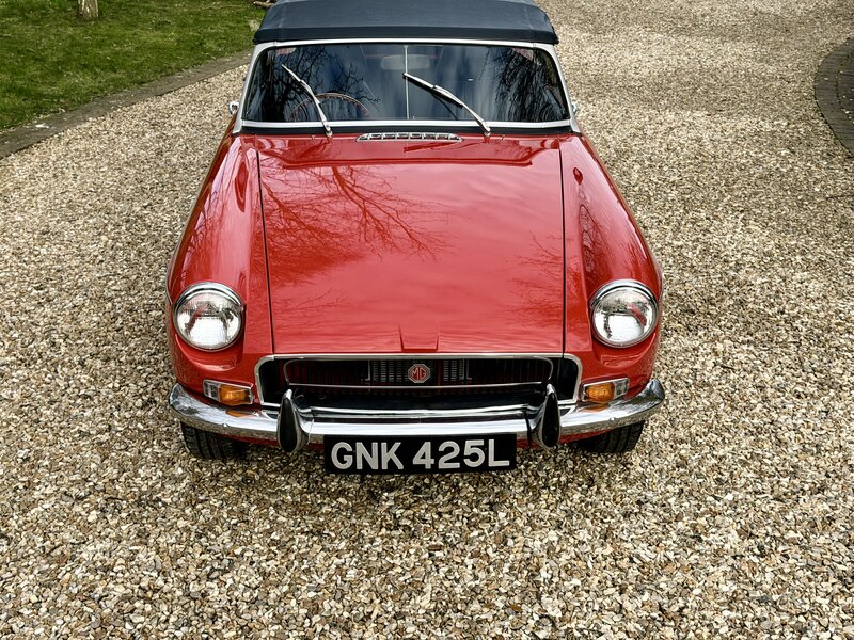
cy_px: 320
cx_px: 427
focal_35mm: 48
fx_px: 1184
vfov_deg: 30.3
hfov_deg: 39.7
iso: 80
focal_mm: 6.76
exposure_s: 1/1377
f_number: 1.78
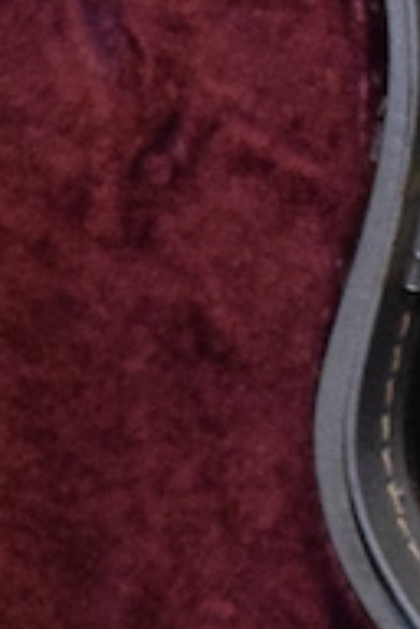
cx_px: -781
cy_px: 23
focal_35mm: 352
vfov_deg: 5.8
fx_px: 6160
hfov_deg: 3.8
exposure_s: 1/60
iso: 3200
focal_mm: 30
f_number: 4.2
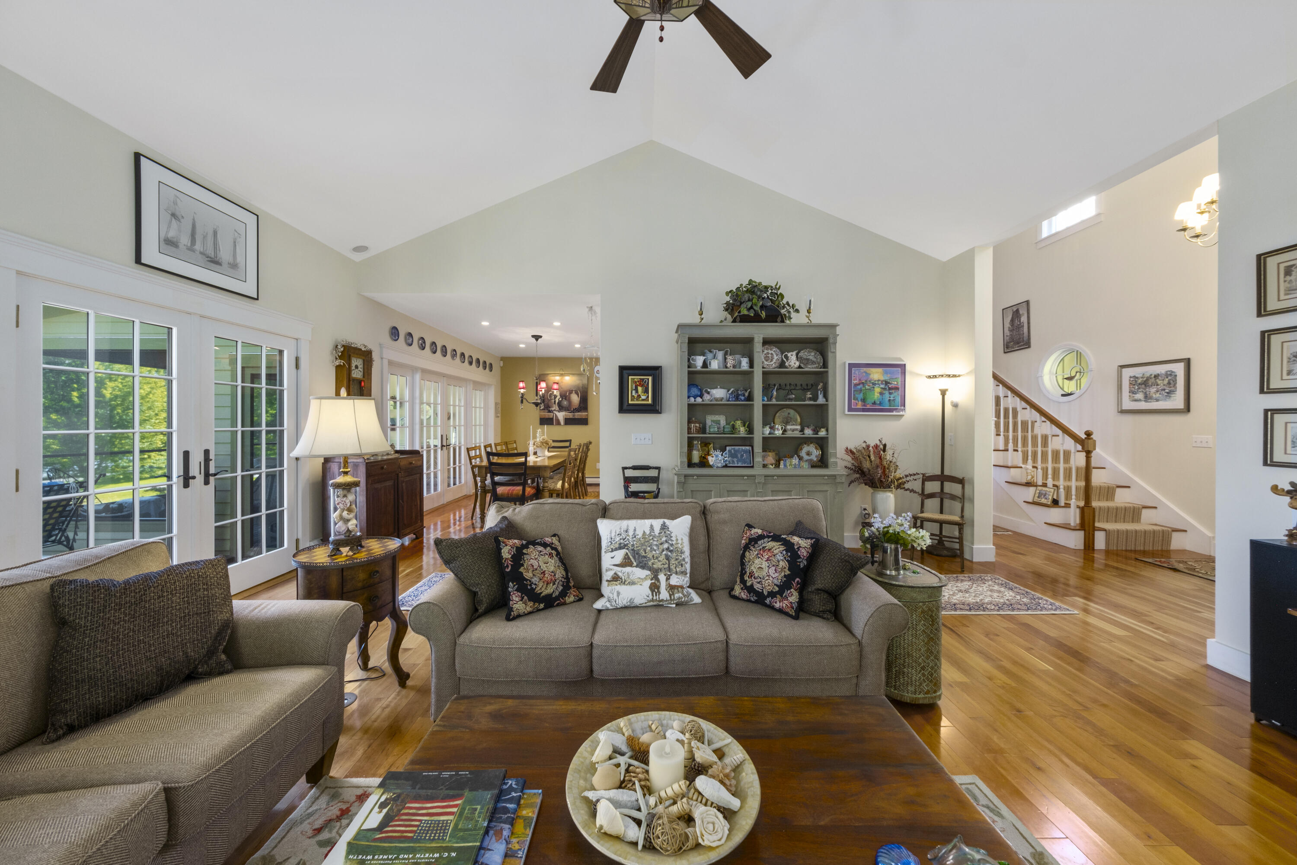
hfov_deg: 112.6
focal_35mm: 12
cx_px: 648
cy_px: 432
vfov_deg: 90.0
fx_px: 432
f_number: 8
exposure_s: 1/3
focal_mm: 8
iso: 400
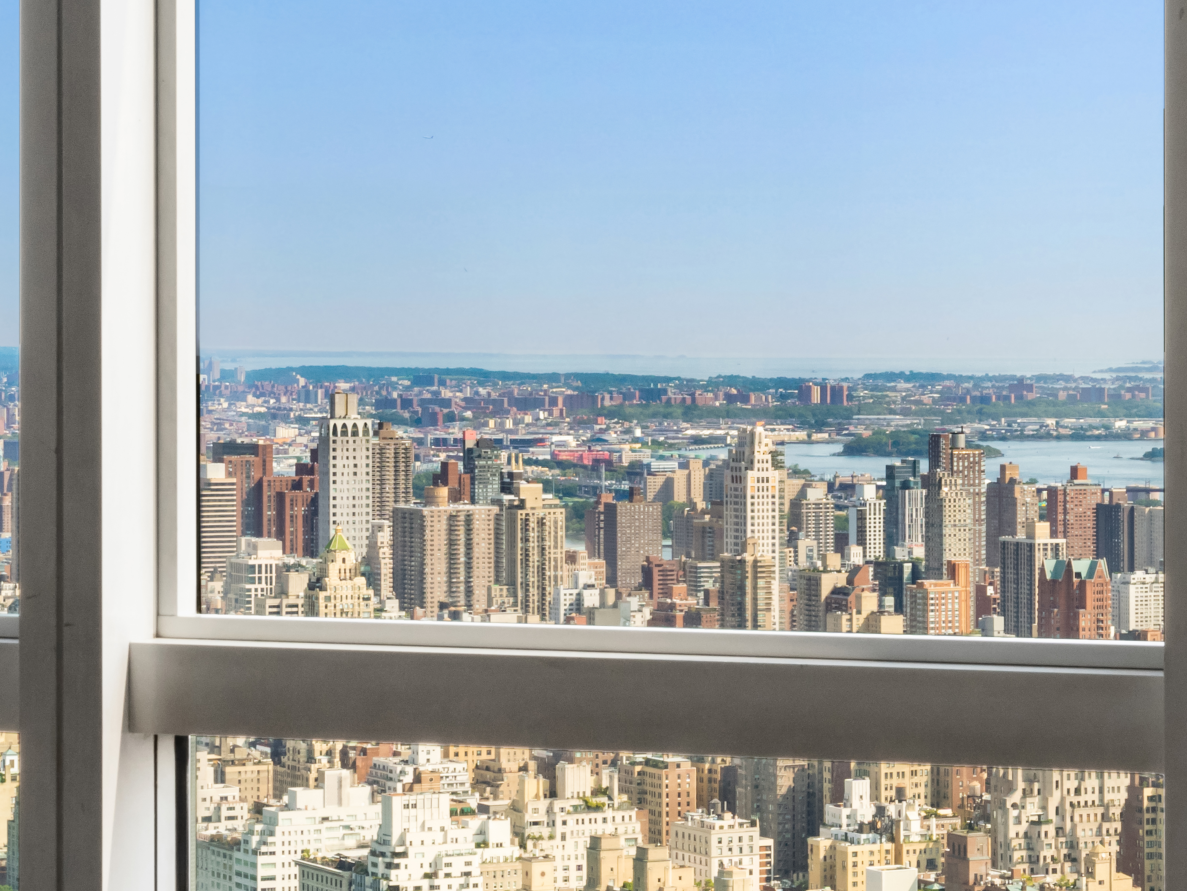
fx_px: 4149
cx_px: 941
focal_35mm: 121
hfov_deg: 16.2
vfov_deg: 12.2
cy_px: 344
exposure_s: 1/30
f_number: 22
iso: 1000
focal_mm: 59
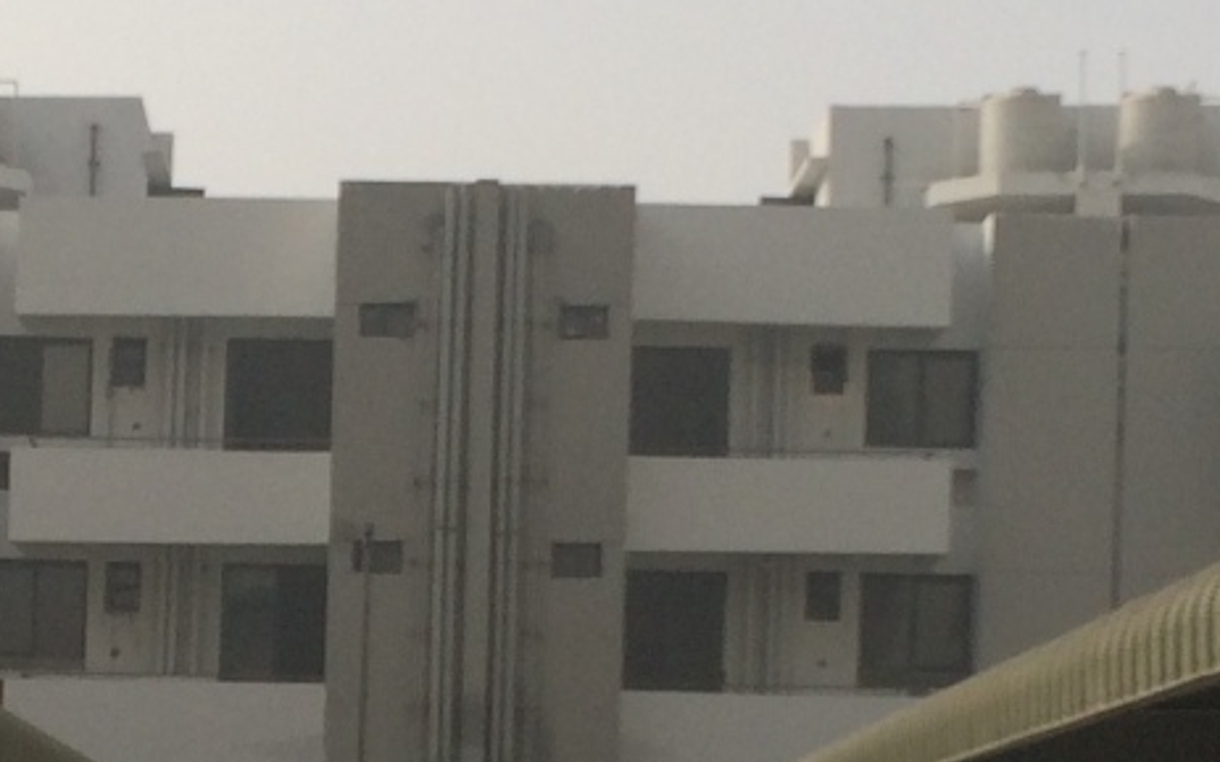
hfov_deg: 17.2
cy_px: 852
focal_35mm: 121
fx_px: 4022
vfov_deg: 10.7
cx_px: 299
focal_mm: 4.15
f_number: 2.2
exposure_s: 1/3165
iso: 32
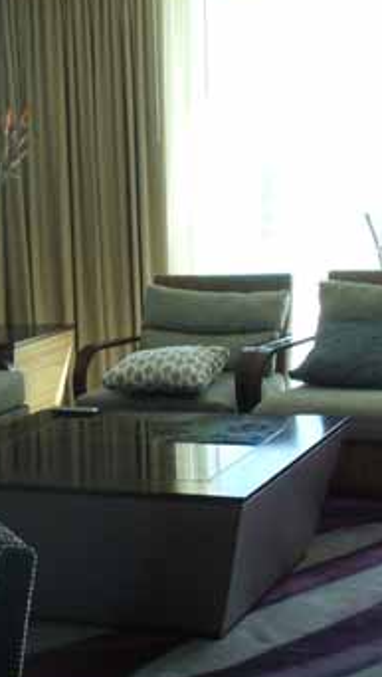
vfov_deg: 19.1
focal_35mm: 112
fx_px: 2012
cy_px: 376
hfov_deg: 10.5
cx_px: -182
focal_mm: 6
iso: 100
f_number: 3.5
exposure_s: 1/100
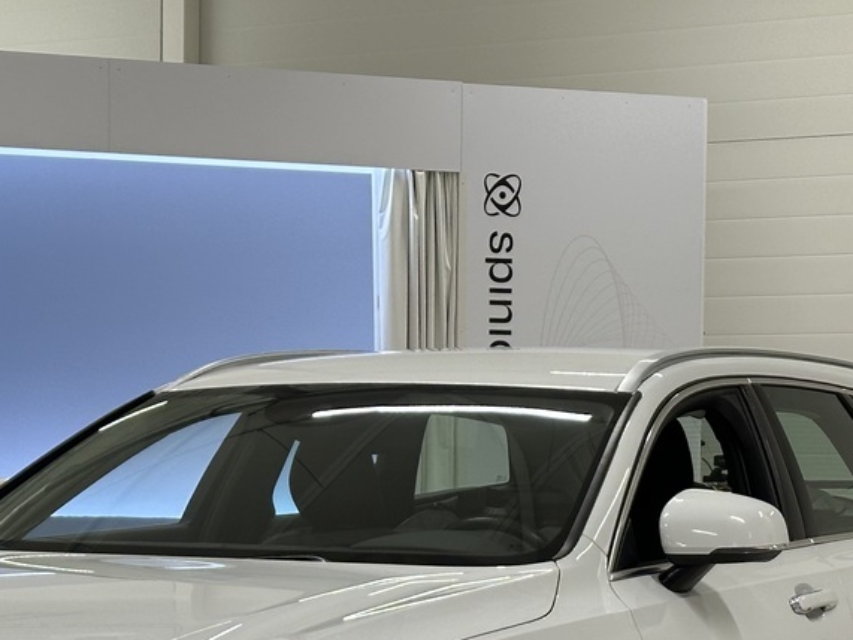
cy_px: 565
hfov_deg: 16.2
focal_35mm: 121
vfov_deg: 12.2
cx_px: 257
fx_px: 2981
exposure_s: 1/125
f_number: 1.78
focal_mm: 6.86
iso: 80
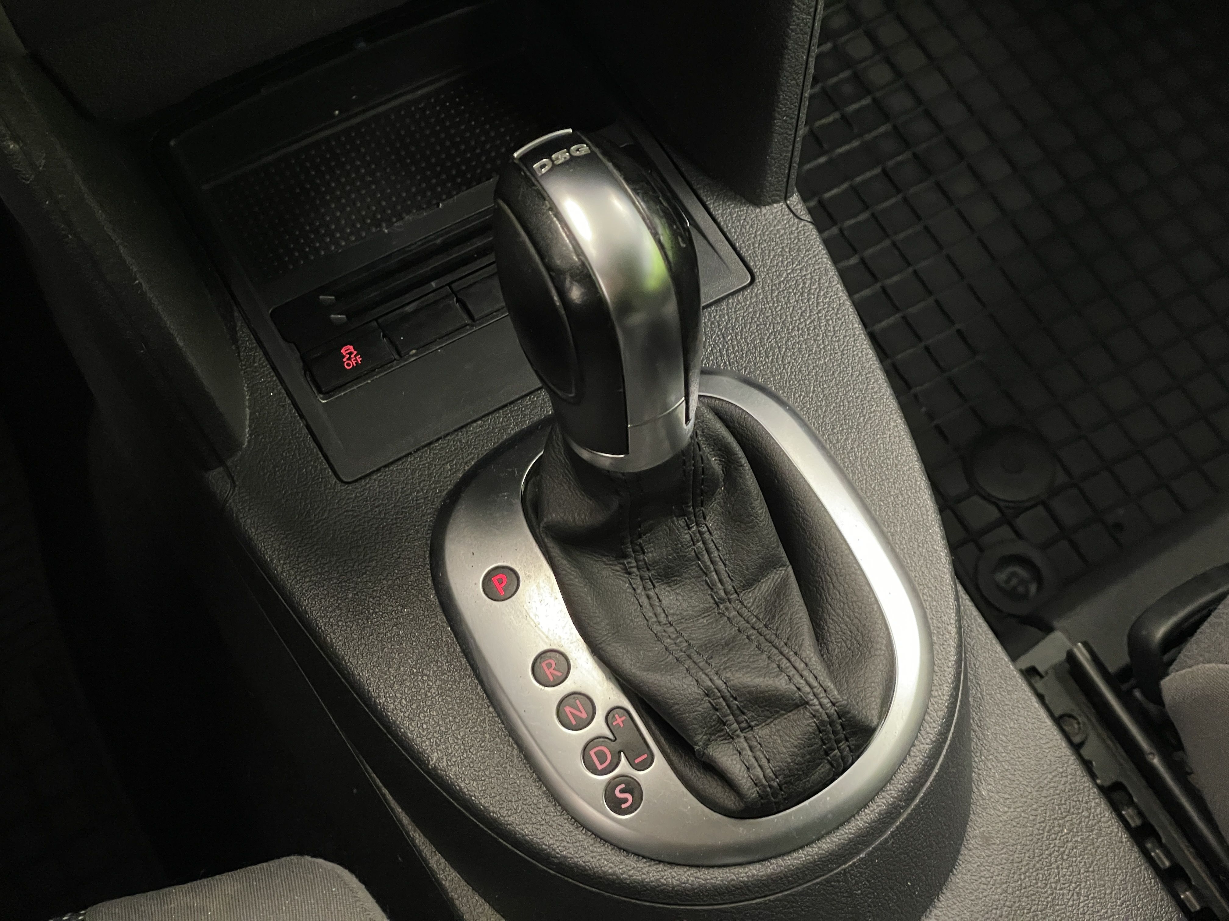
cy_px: 460
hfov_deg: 36.8
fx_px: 1846
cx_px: 614
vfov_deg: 28.0
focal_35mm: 52
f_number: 2
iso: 500
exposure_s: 1/50
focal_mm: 6
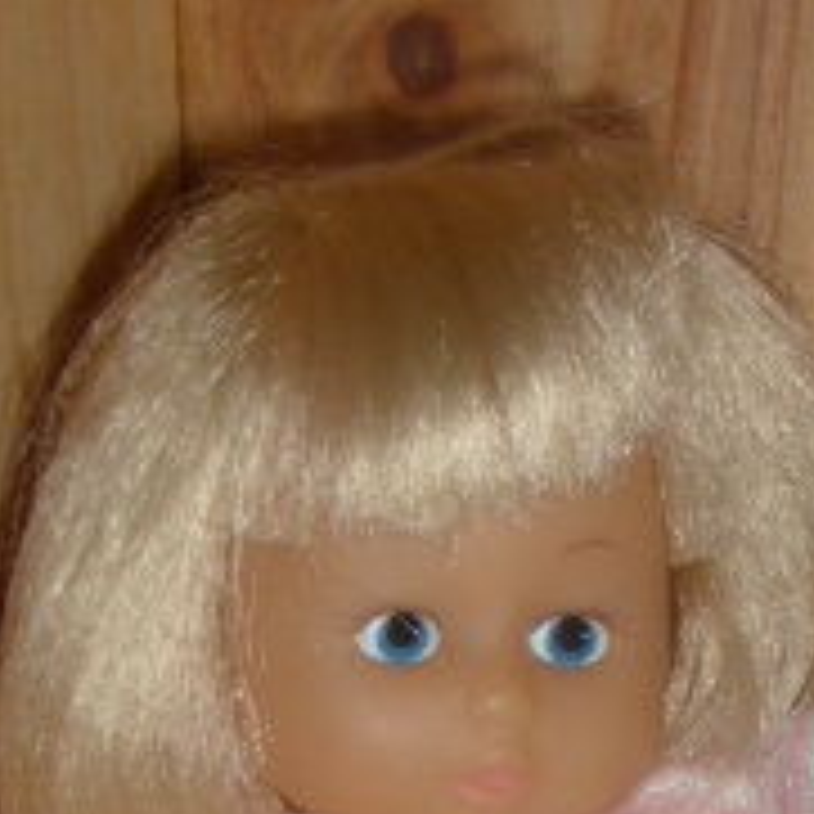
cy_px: 1291
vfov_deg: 13.1
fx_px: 3326
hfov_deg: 13.6
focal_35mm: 125
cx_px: 926
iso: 100
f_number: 3.9
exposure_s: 1/60
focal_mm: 6.9
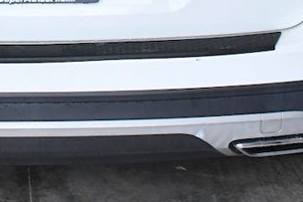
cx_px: 29
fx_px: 1018
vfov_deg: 10.9
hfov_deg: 16.7
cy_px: -93
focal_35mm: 121
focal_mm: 24
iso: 2500
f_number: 14
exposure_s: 1/800
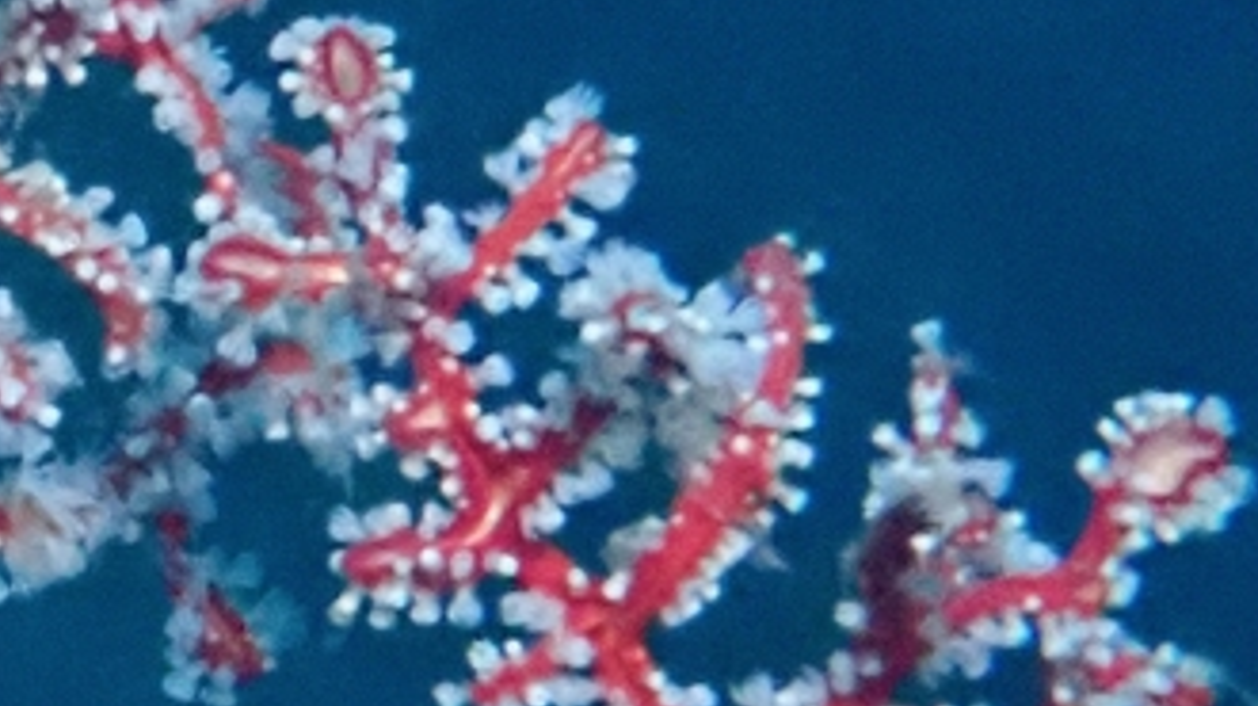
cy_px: 380
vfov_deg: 3.9
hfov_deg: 6.9
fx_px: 10299
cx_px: -766
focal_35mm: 309
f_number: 5.6
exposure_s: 1/160
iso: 1600
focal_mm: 14.62
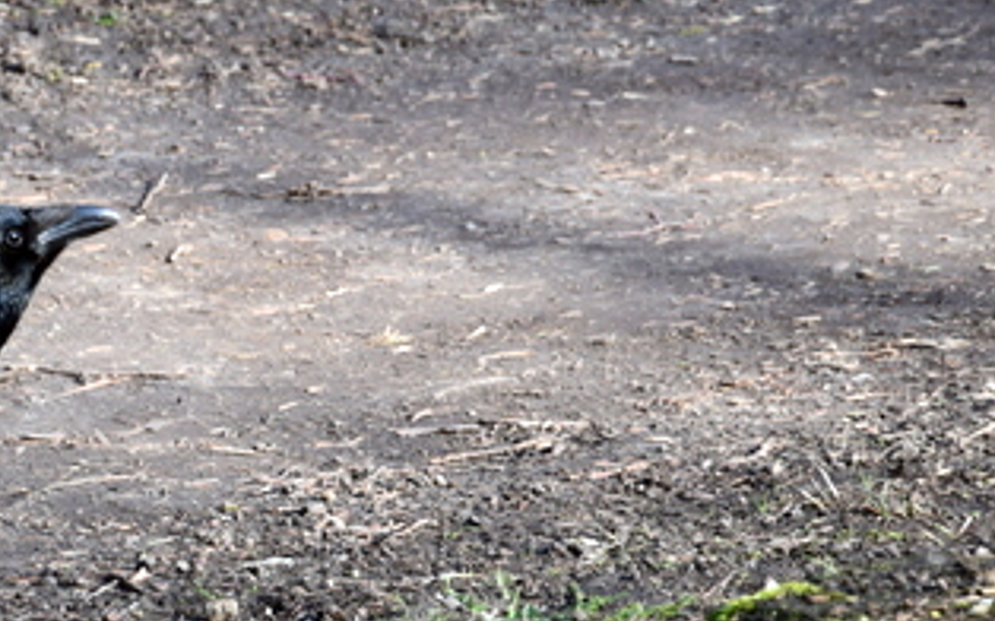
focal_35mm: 409
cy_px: 402
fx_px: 11095
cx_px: -177
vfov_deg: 3.2
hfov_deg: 5.1
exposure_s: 1/125
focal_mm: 105
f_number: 9
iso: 400
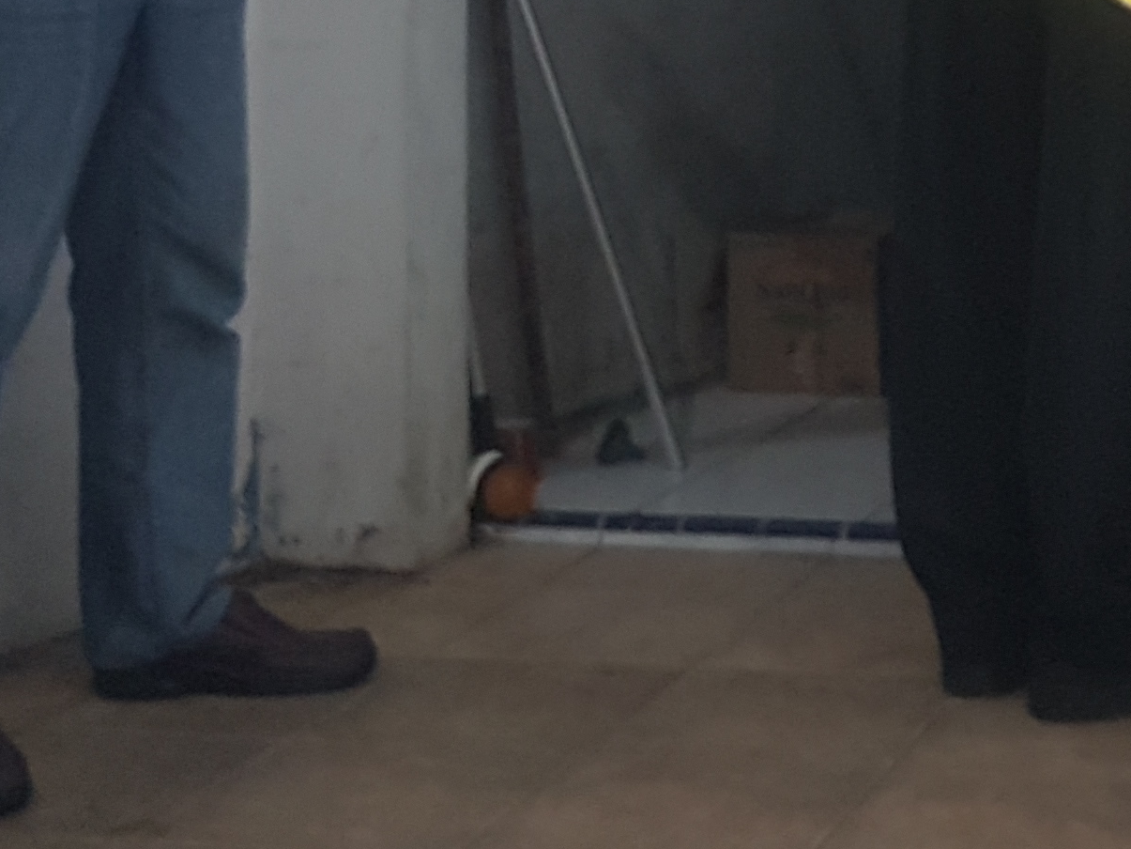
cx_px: 1016
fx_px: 2843
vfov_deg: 16.2
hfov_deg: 22.0
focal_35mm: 87
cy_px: -213
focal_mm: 4.2
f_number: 1.7
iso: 160
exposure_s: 1/28
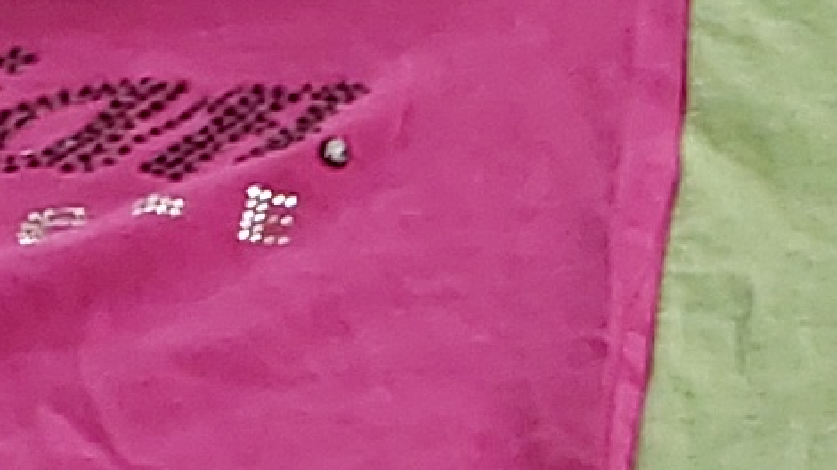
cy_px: 764
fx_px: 4704
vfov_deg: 5.7
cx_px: 981
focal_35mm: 212
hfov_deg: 10.0
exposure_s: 1/60
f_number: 1.9
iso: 100
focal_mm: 2.91
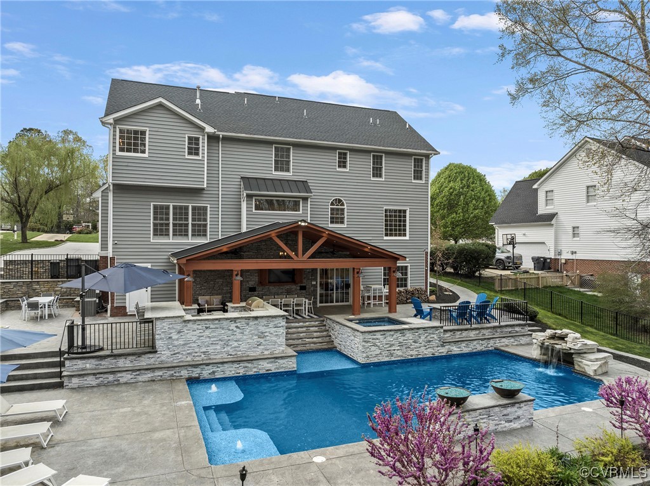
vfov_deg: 56.7
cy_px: 243
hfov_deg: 71.6
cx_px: 325
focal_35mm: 24
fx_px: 450
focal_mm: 12.29
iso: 100
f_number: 4
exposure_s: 1/20
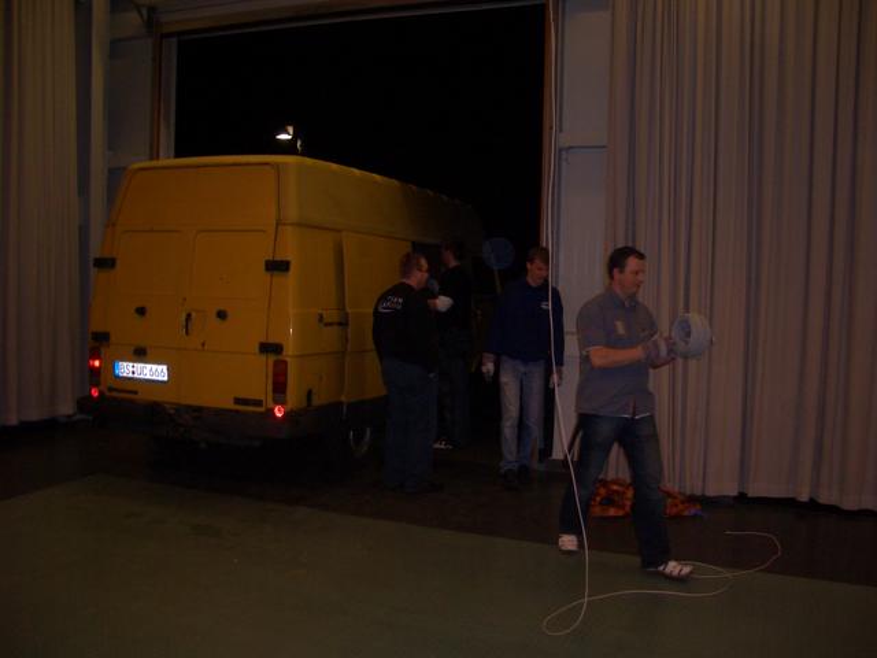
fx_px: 887
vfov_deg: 40.7
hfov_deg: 52.6
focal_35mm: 35
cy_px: 329
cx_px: 438
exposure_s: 1/60
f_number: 2.6
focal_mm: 5.8
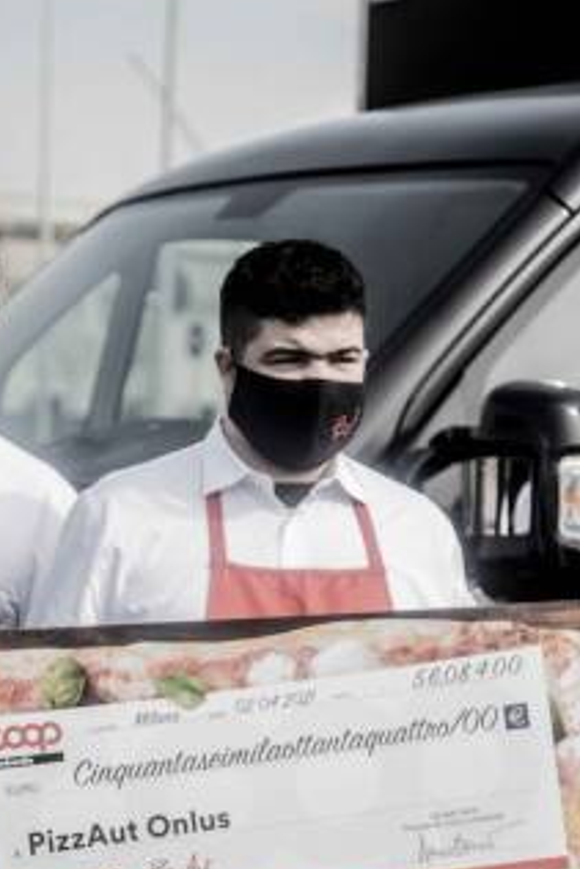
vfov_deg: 18.2
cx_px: 224
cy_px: 580
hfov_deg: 12.2
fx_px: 2703
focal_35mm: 112
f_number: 4
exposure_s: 1/5000
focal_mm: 75
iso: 500
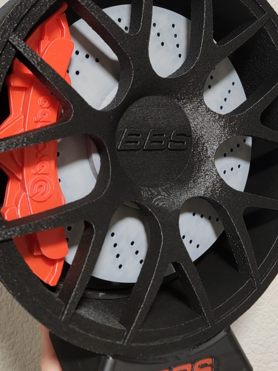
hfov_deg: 32.2
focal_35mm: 45
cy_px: 96
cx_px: 134
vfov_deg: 41.0
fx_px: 482
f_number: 1.8
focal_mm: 6.7
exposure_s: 1/40
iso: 250
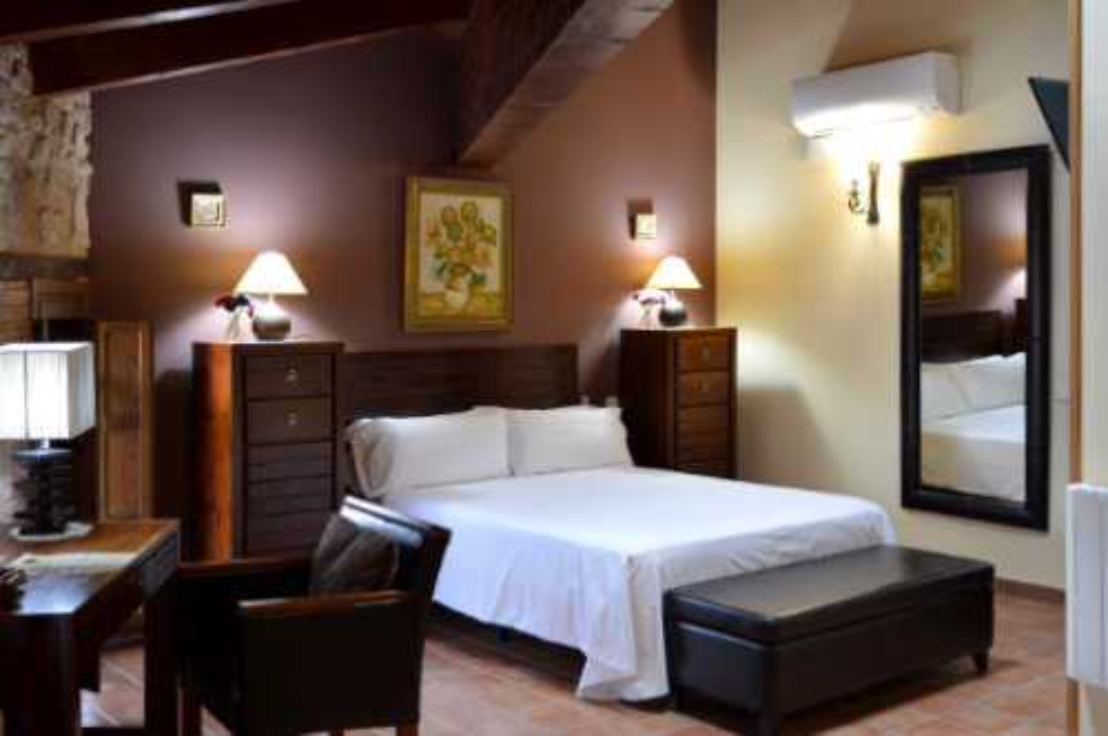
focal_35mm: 33
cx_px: 554
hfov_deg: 57.3
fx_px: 1014
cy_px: 368
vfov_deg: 39.9
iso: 320
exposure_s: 1/30
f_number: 2.8
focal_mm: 22
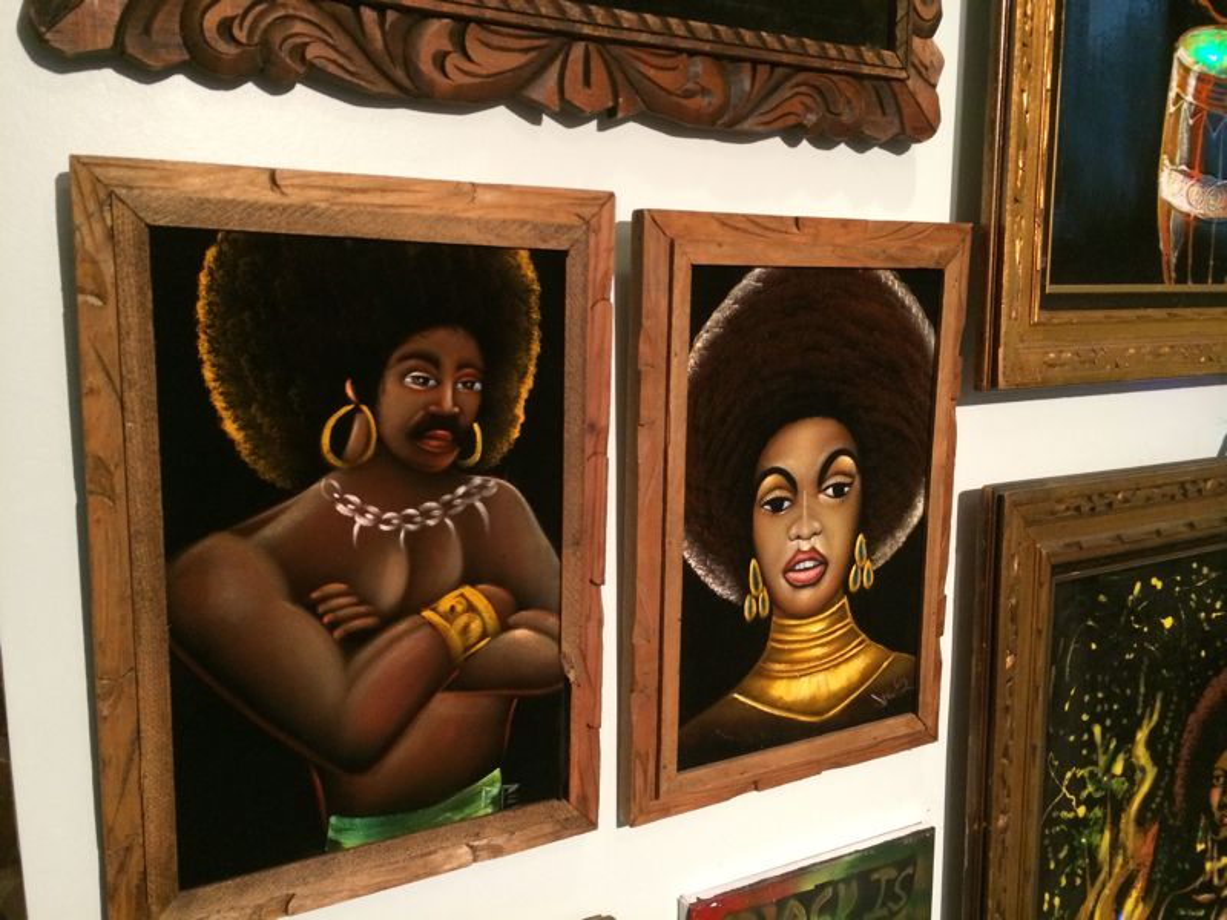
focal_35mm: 30
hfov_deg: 60.0
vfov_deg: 46.8
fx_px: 1063
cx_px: 614
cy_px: 460
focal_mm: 4.12
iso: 320
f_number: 2.2
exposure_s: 1/30
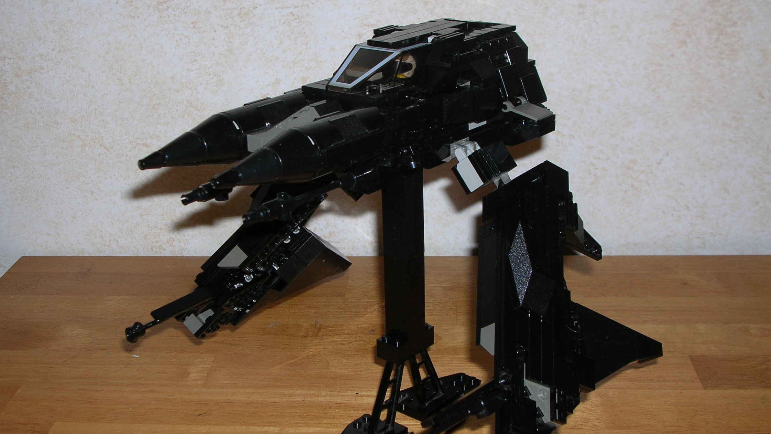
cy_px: 210
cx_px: 378
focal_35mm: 50
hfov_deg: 41.3
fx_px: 1022
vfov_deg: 24.0
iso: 50
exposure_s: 1/60.1
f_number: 3.1
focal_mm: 7.5
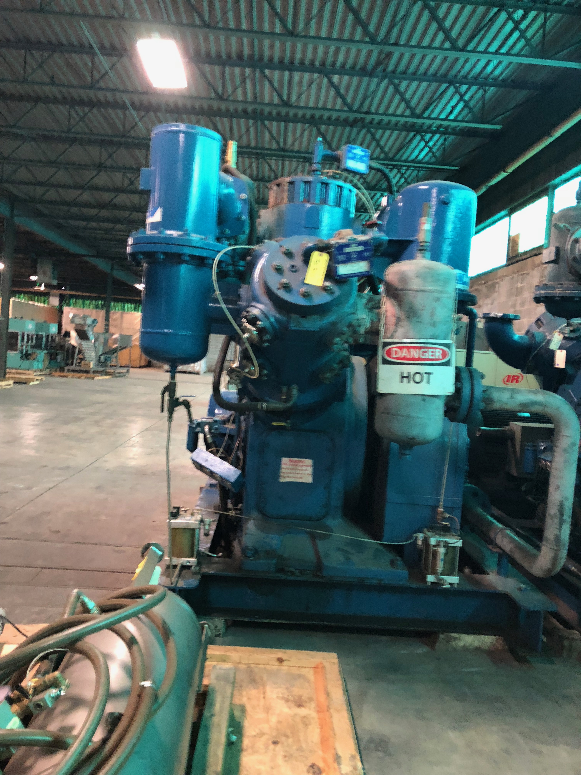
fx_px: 627
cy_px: 388
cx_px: 290
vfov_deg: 63.4
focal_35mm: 28
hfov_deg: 49.7
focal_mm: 4
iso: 100
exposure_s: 1/10
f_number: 1.8
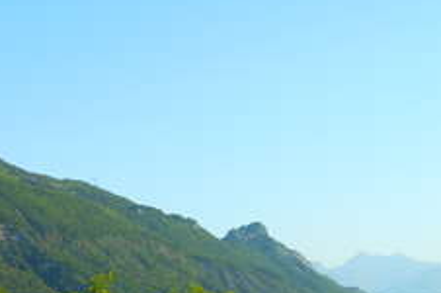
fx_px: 1150
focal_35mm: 94
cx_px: 39
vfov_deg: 14.3
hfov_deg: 21.2
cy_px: 273
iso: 80
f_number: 4.2
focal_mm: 6
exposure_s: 1/320
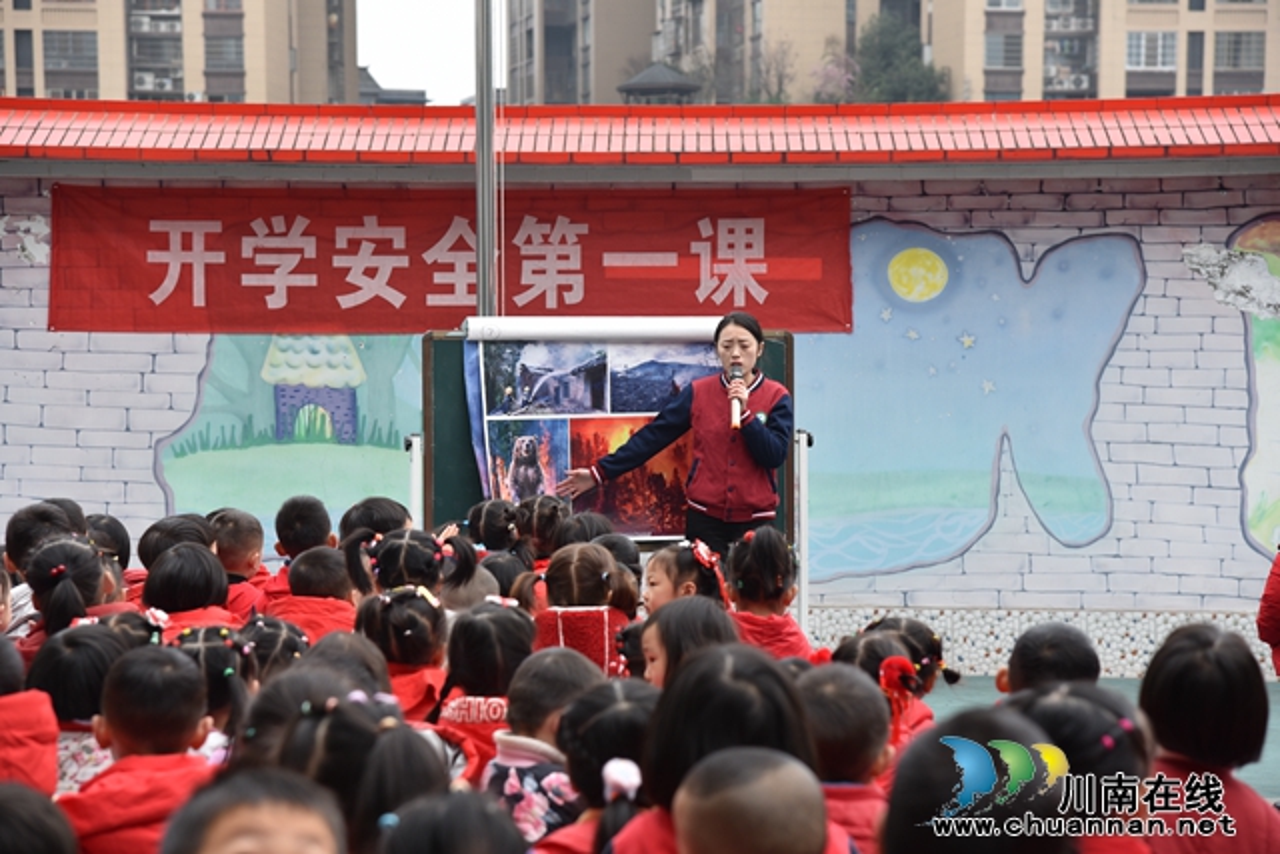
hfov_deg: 21.5
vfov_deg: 14.4
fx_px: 3378
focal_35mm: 95
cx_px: 640
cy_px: 427
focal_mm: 95
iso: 400
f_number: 5.6
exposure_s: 1/125
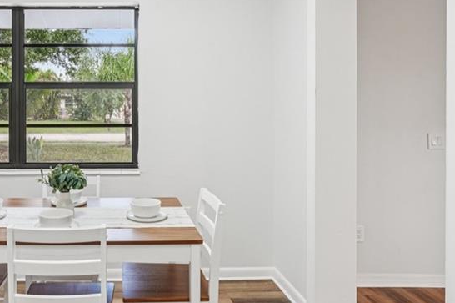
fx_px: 379
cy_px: 118
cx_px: 128
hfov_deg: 59.5
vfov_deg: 43.3
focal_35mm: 30
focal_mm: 16
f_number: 8
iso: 400
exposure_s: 1/30
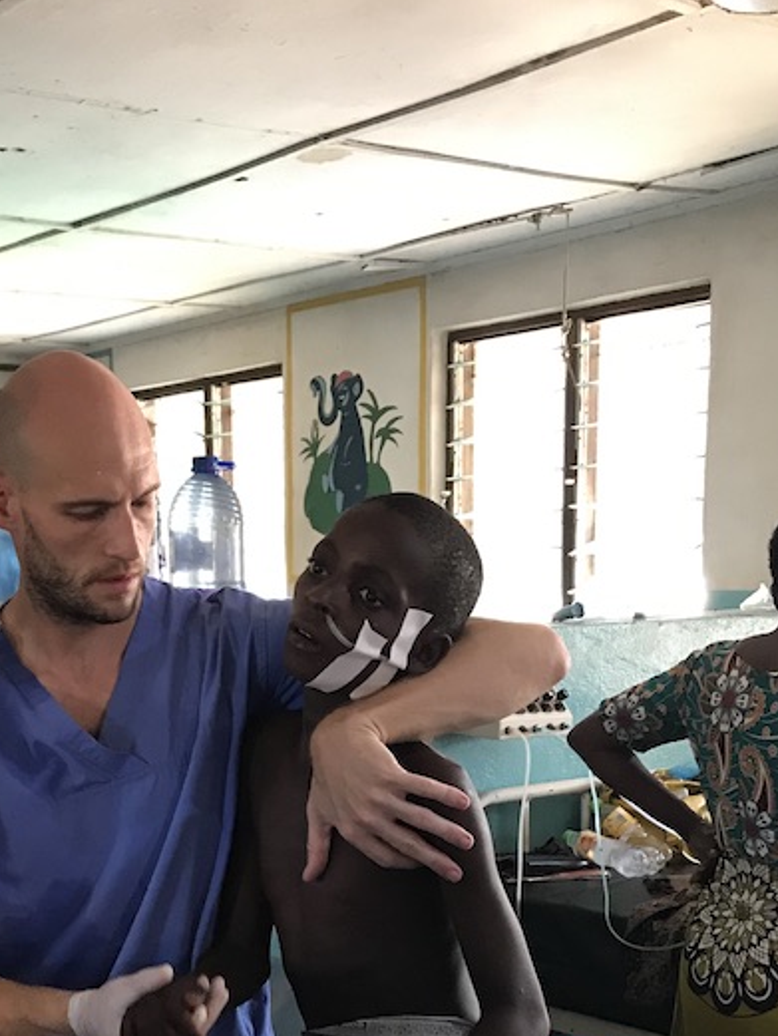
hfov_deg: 26.3
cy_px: 923
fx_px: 1648
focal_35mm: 55
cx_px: 223
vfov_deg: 33.2
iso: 100
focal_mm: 3.99
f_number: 1.8
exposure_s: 1/17
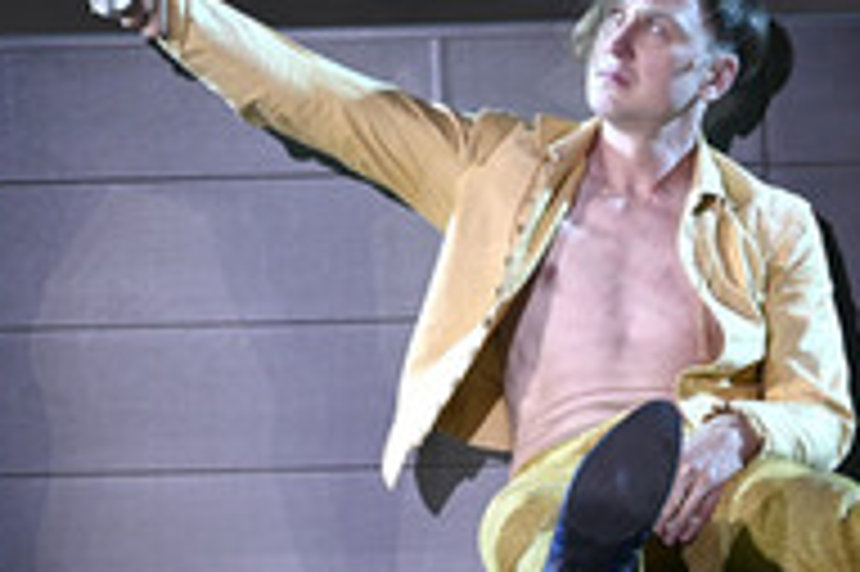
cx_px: 299
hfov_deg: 9.3
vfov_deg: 6.2
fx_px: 5299
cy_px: -18
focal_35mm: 222
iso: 640
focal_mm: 94
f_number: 6.3
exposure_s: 1/60
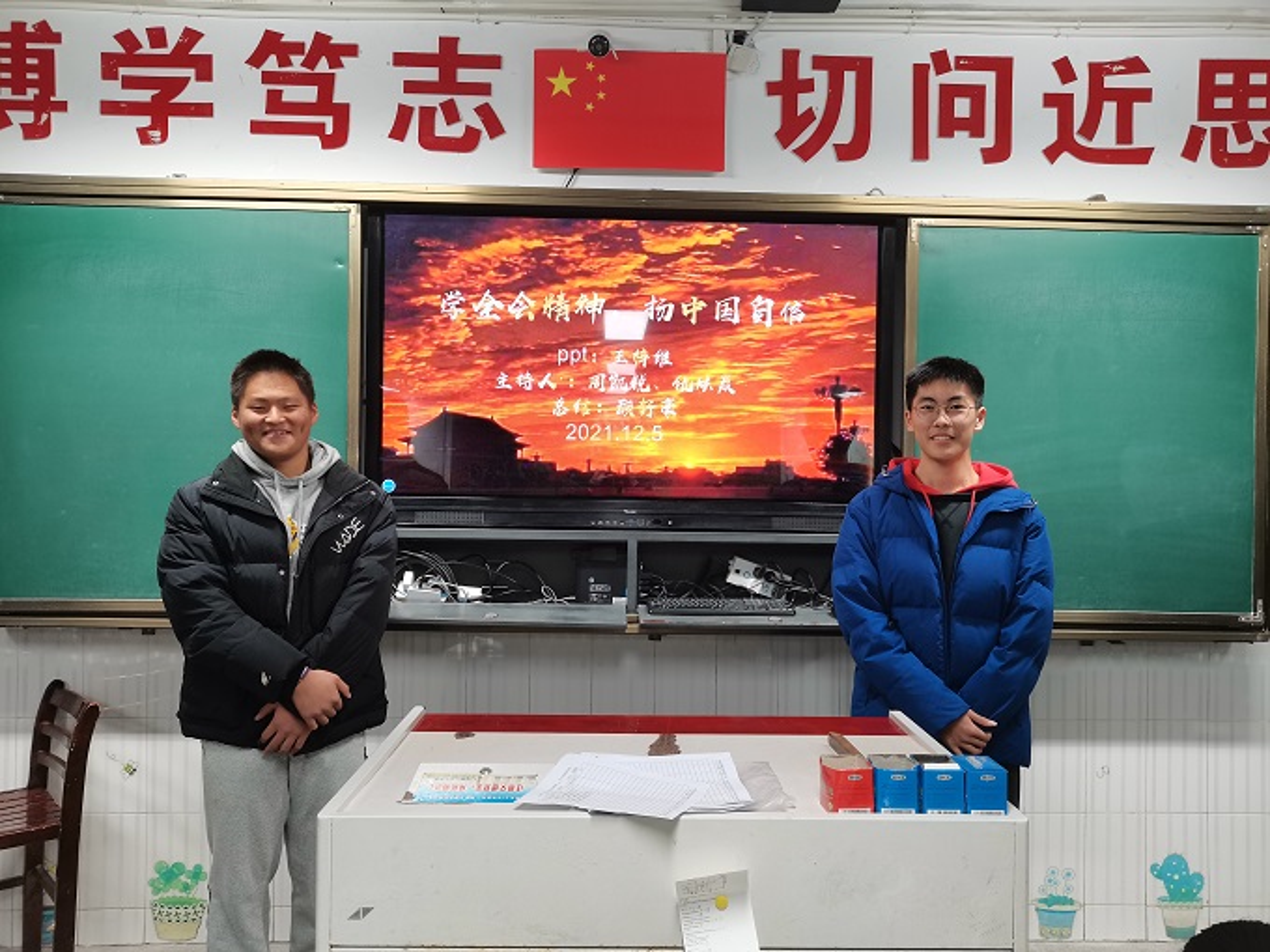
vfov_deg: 53.1
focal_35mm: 26
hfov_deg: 67.3
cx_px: 635
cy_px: 476
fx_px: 954
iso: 160
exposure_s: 1/50
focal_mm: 5.58
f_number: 1.8
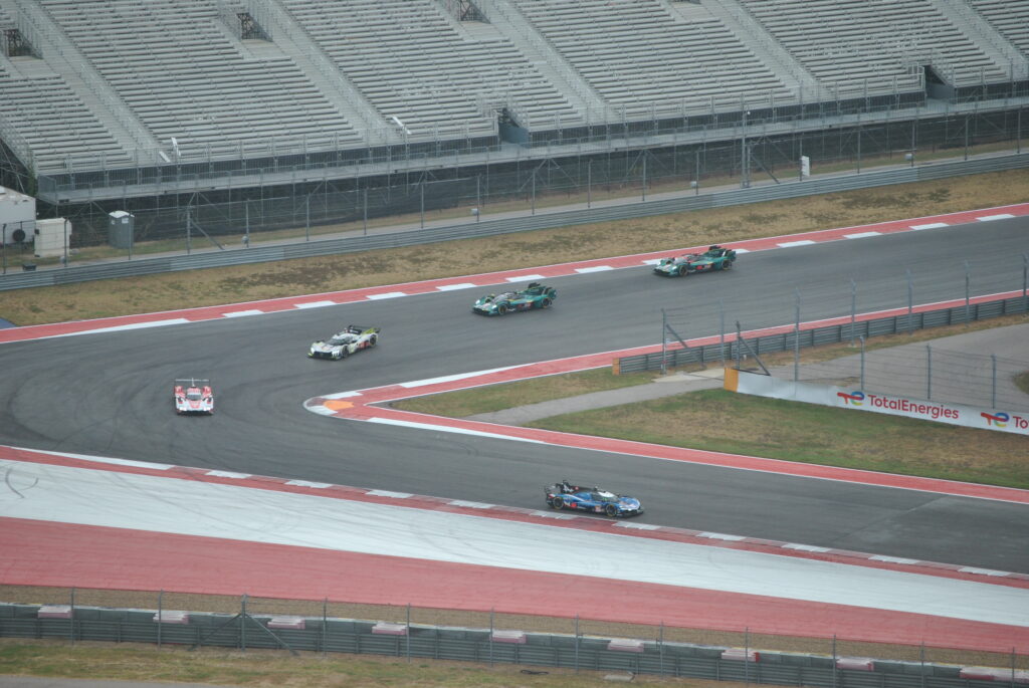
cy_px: 344
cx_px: 514
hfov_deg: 9.5
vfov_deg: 6.3
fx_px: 6223
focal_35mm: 218
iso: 250
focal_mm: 145
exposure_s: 1/500
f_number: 5
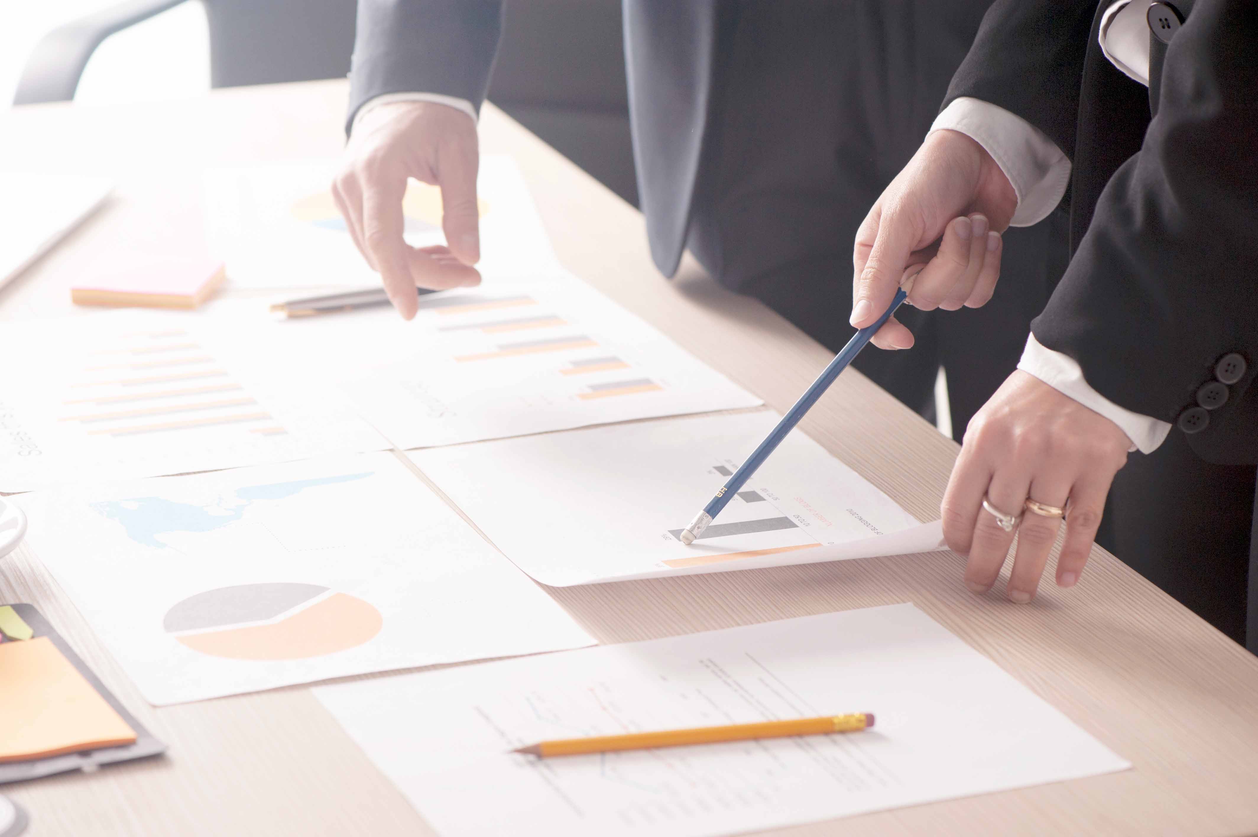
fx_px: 3667
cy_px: 418
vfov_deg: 13.0
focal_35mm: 105
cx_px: 629
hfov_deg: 19.5
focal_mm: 105
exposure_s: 1/125
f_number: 6.3
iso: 200
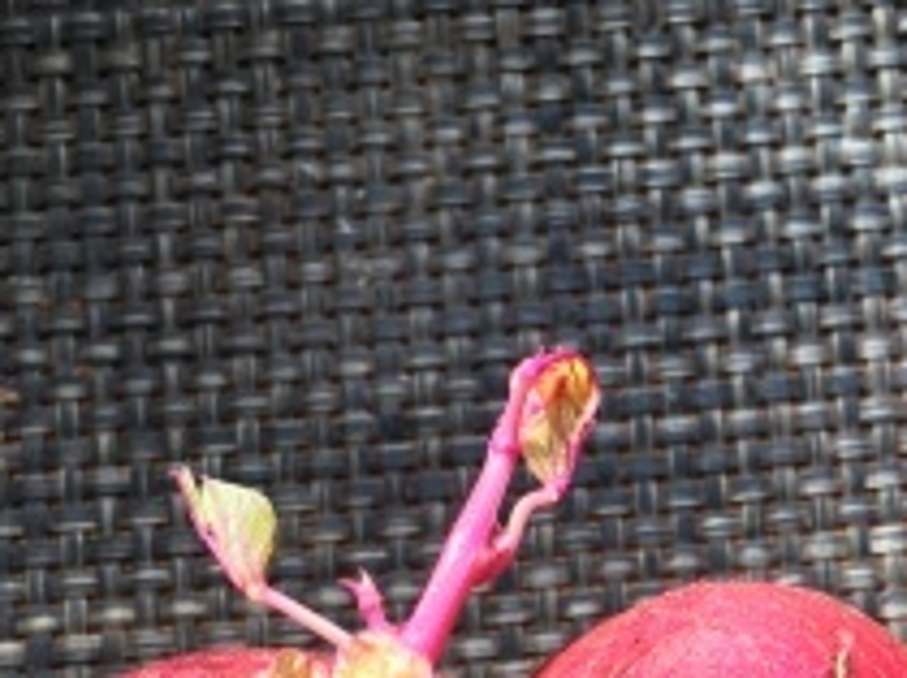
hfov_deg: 23.2
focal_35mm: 83
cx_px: 747
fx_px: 2172
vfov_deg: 16.8
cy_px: 855
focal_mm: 4.15
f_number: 2.2
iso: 40
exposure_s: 1/120
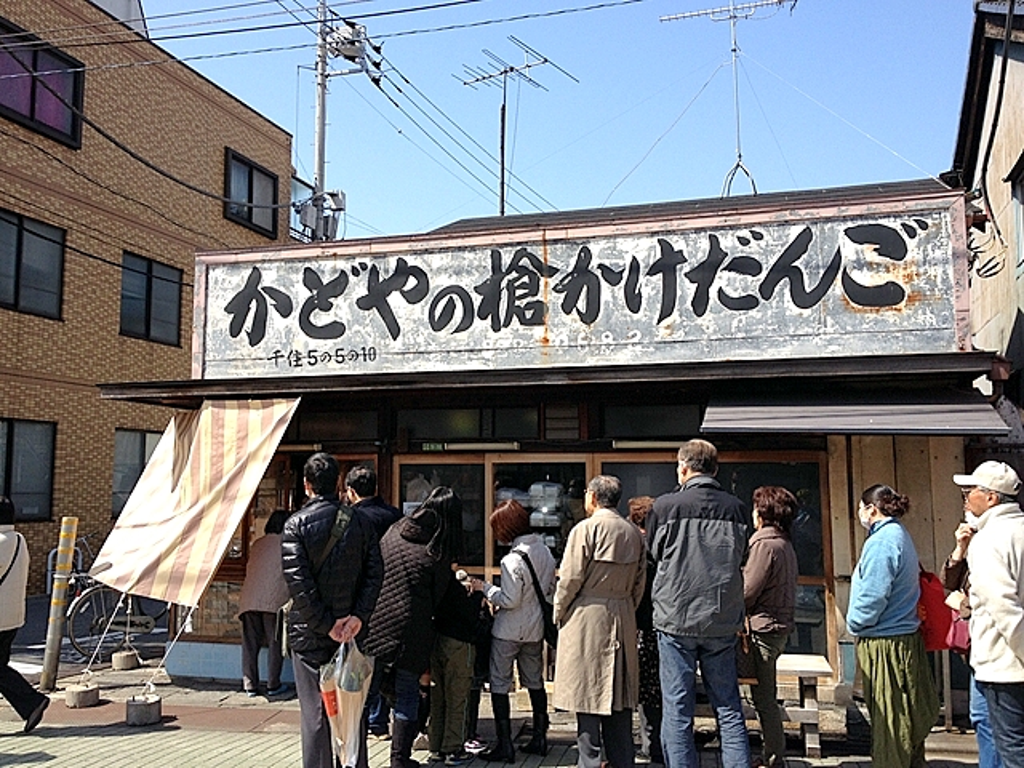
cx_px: 512
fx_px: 1035
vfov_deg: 40.7
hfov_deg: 52.6
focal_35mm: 35
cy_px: 384
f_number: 2.4
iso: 64
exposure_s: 1/1004
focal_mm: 4.28
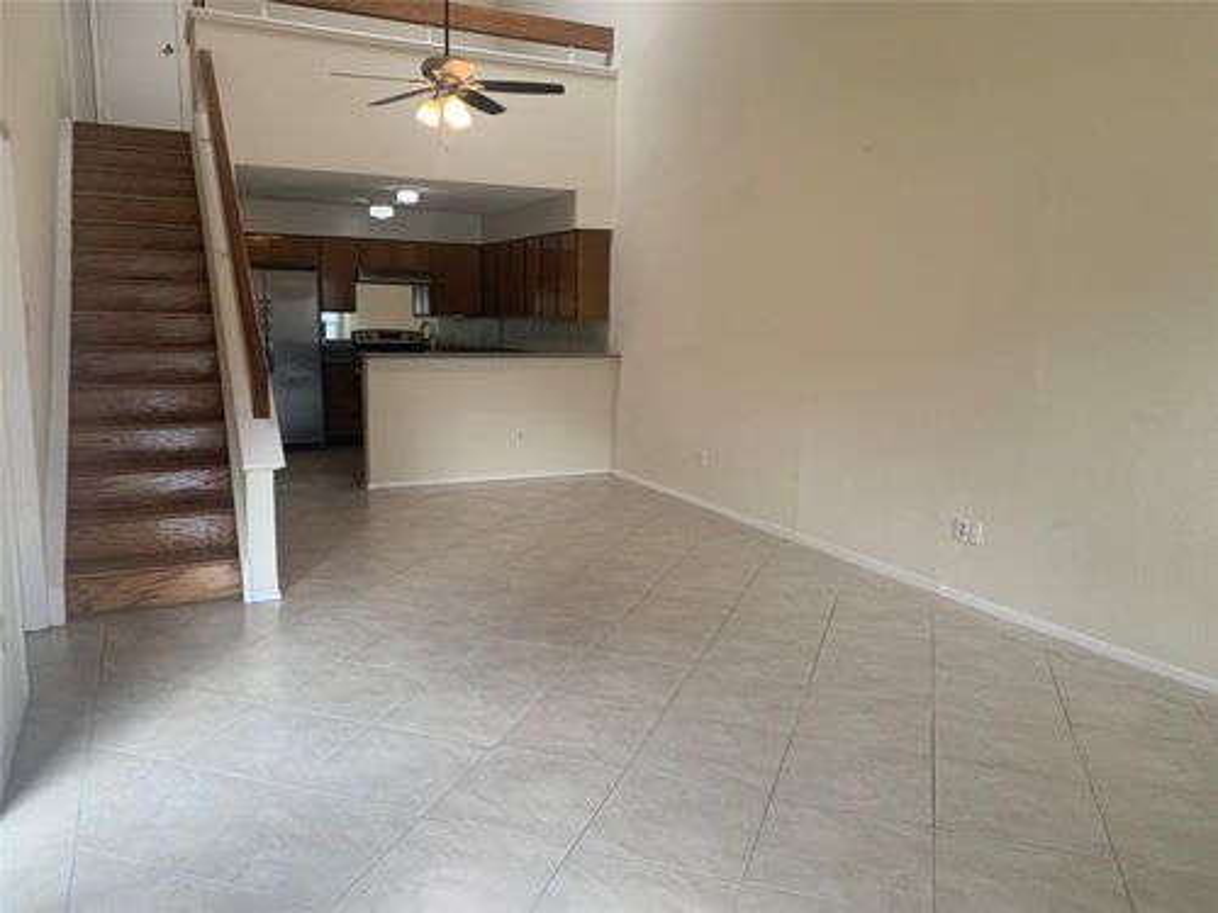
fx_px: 915
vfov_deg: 53.1
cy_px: 456
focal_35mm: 26
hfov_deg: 67.3
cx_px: 609
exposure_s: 1/121
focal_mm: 4.25
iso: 64
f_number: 1.8
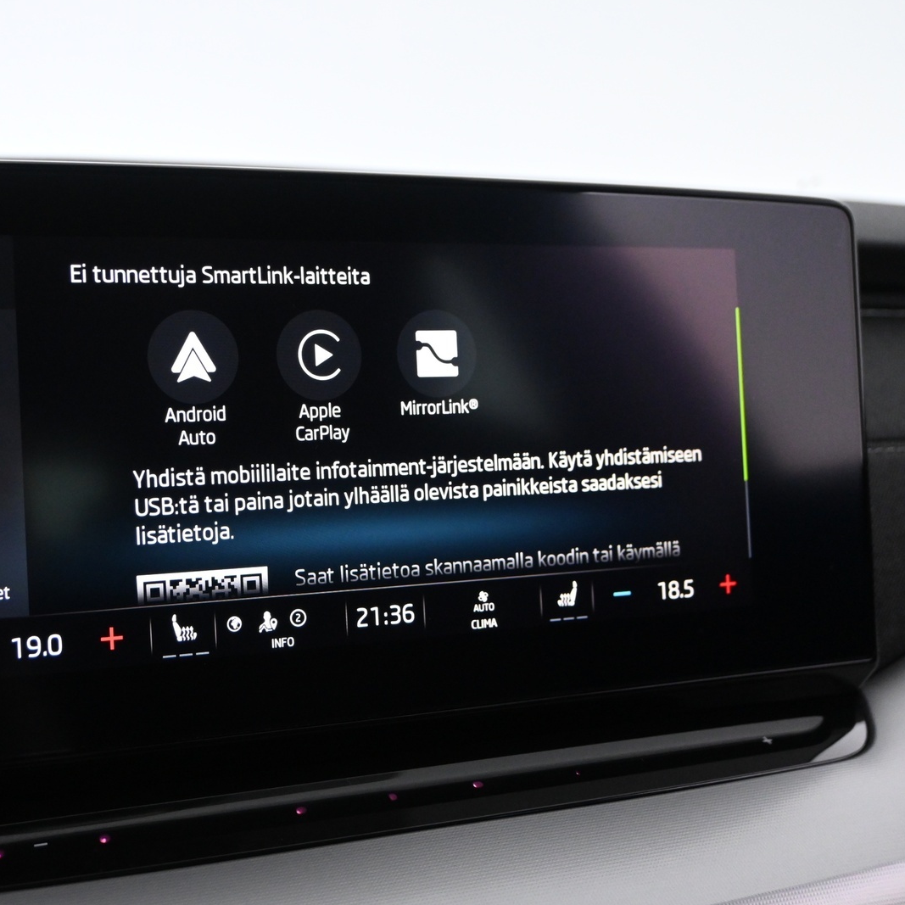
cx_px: 265
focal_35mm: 41
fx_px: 1202
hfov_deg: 40.5
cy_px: 455
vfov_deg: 41.3
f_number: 4
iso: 2500
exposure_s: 1/50
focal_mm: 21
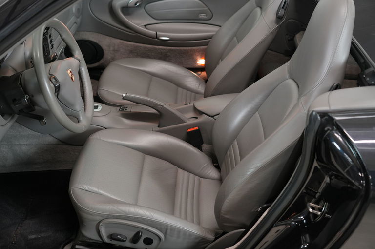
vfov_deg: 29.8
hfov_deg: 43.7
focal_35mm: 45
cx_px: 188
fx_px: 468
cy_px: 124
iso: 400
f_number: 2.8
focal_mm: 30
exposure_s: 1/40
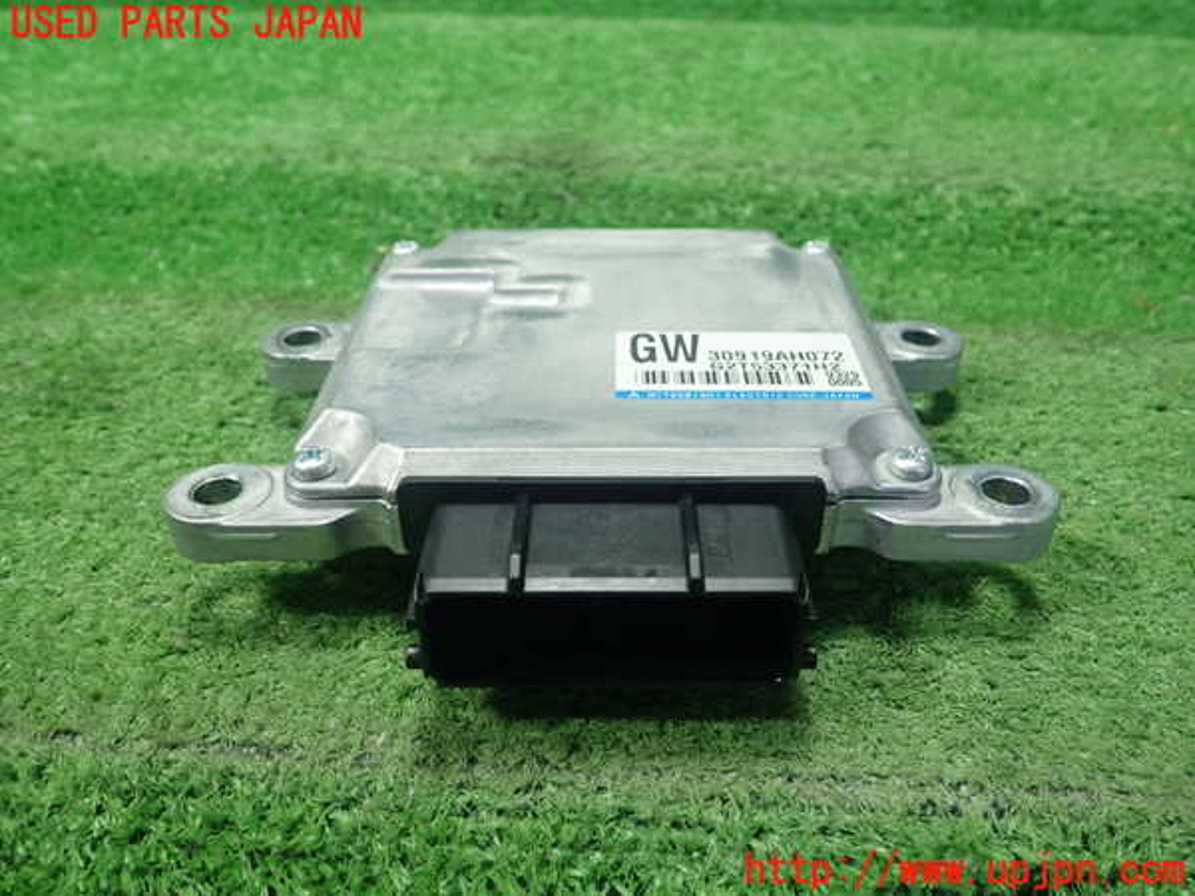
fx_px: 1036
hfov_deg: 60.0
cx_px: 598
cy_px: 448
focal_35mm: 30
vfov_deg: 46.8
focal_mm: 5.5
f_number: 2.3
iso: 320
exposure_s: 1/125
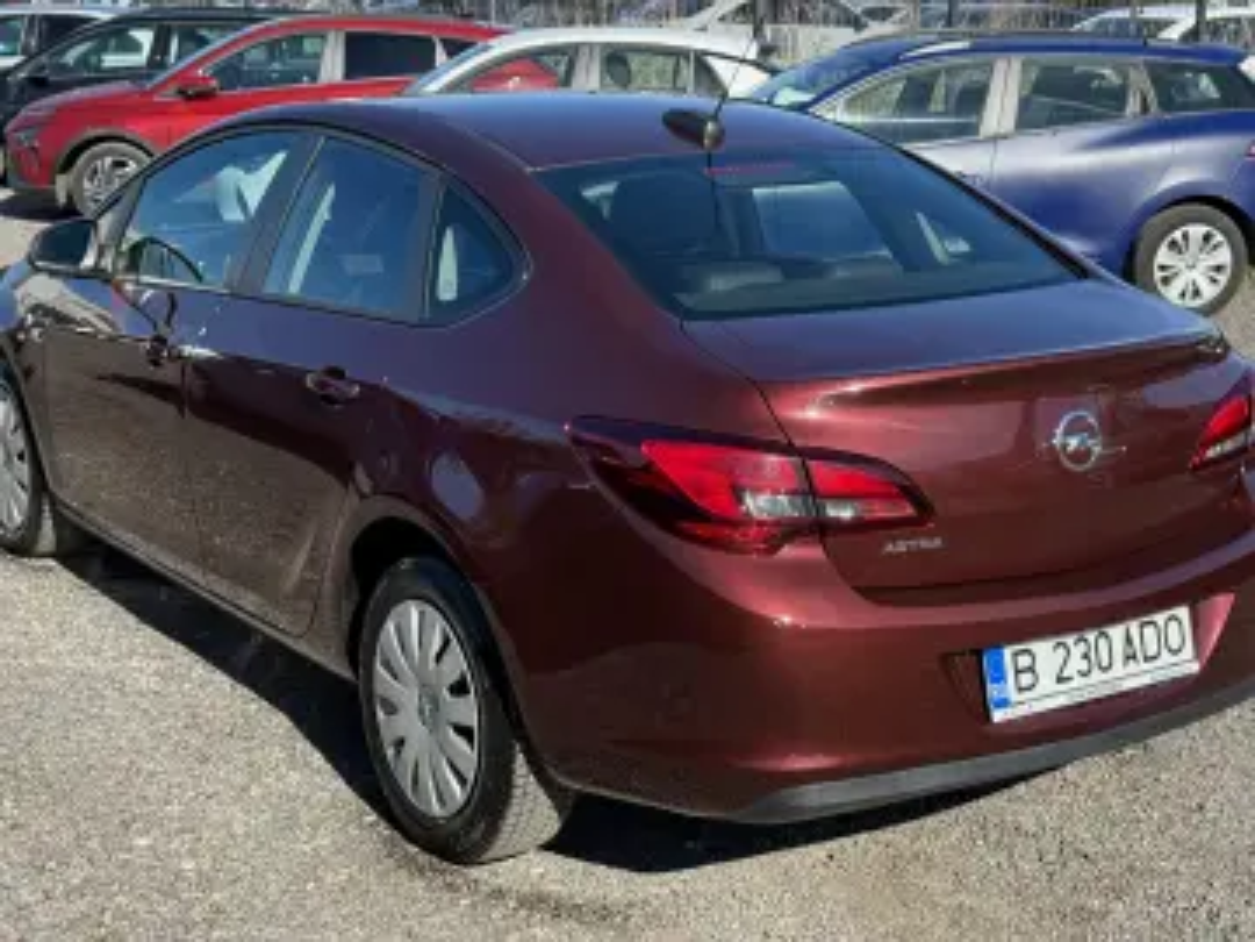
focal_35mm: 48
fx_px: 1740
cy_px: 471
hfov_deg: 39.7
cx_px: 628
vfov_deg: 30.3
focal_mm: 6.76
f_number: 1.78
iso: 100
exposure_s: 1/2762
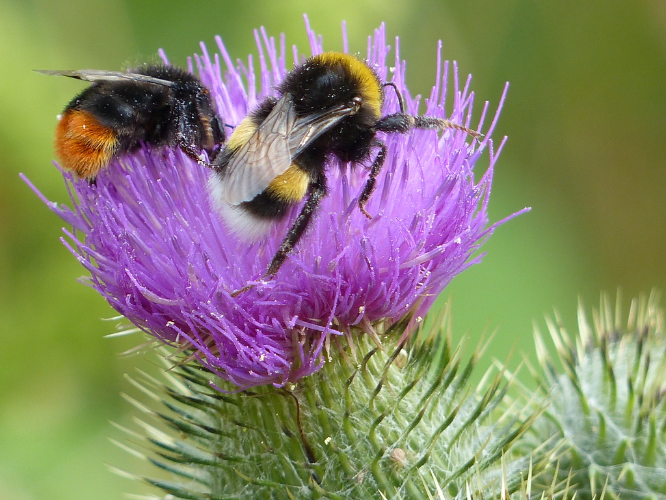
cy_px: 250
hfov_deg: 1.7
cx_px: 333
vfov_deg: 1.2
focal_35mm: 1200
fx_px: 23088
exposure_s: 1/160
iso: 100
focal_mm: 108
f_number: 4
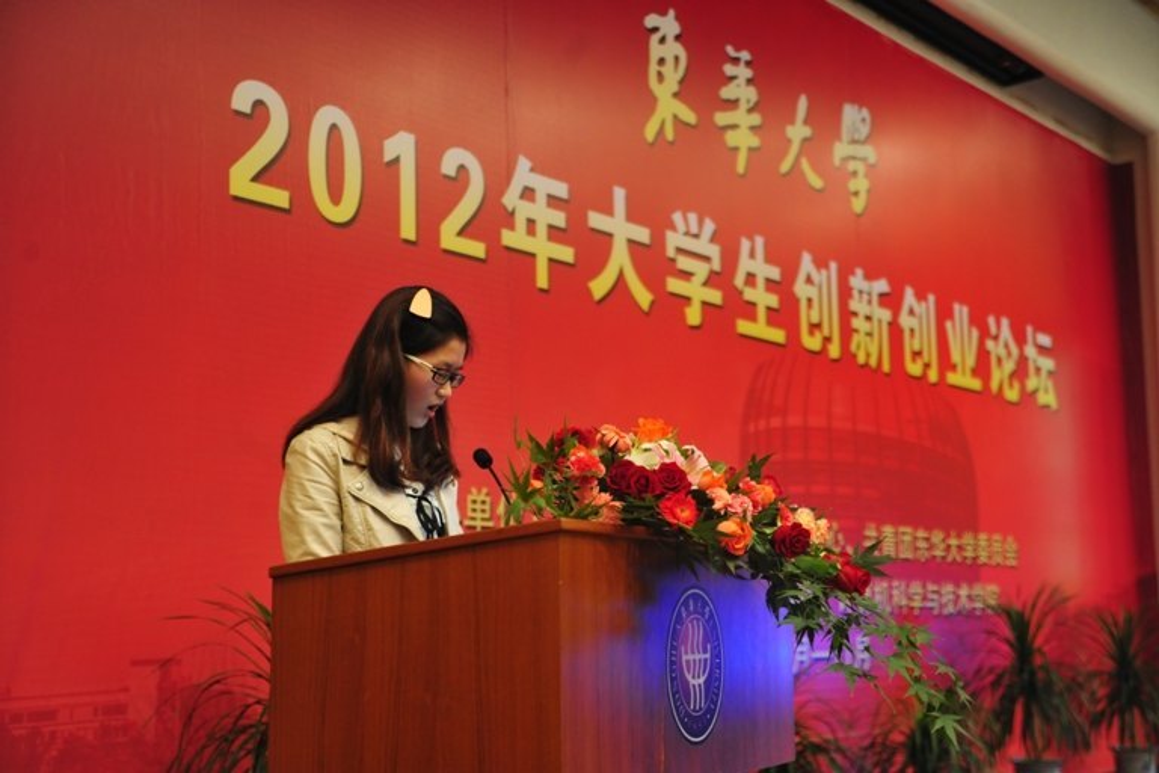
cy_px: 386
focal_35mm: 52
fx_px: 1674
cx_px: 580
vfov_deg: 26.0
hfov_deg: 38.2
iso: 1250
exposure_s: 1/30
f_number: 3.8
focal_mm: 52
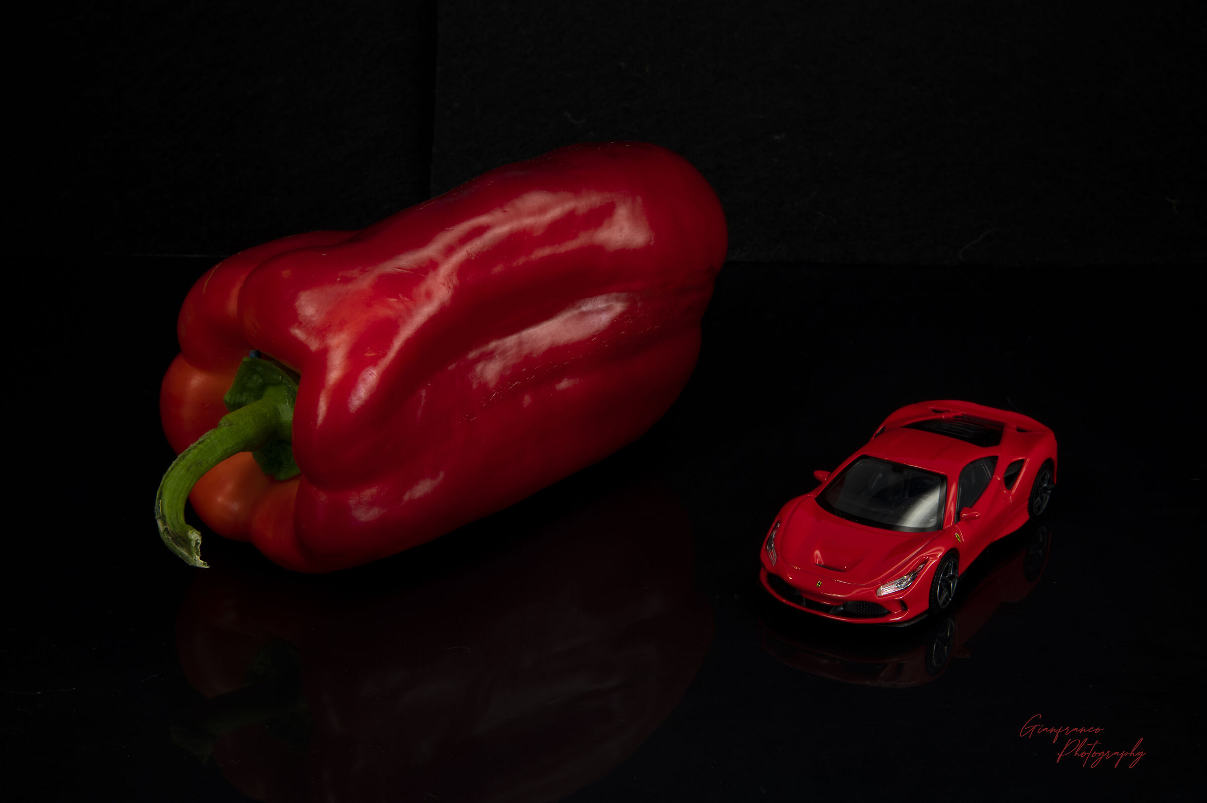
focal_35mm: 78
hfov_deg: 26.0
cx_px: 604
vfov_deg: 17.5
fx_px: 2613
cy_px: 402
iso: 100
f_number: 22
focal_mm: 78
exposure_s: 20
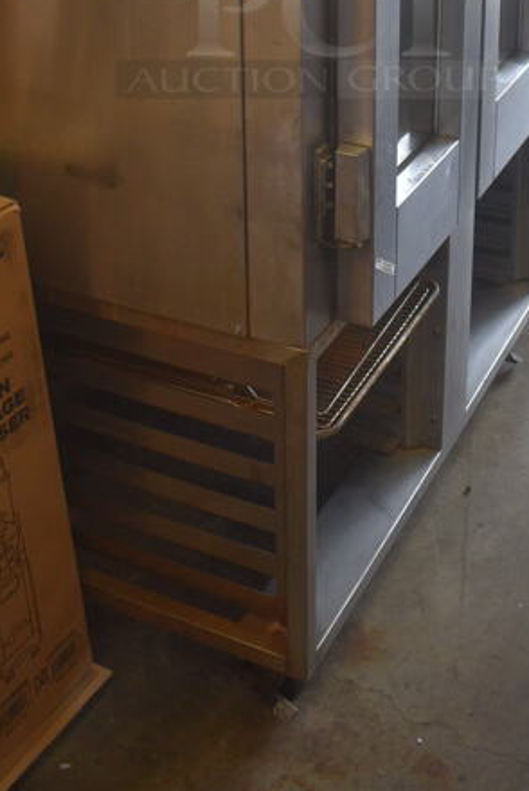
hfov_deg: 24.2
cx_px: 317
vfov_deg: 32.8
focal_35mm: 56
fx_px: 1232
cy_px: 4
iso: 720
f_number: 3.5
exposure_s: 1/250
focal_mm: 18
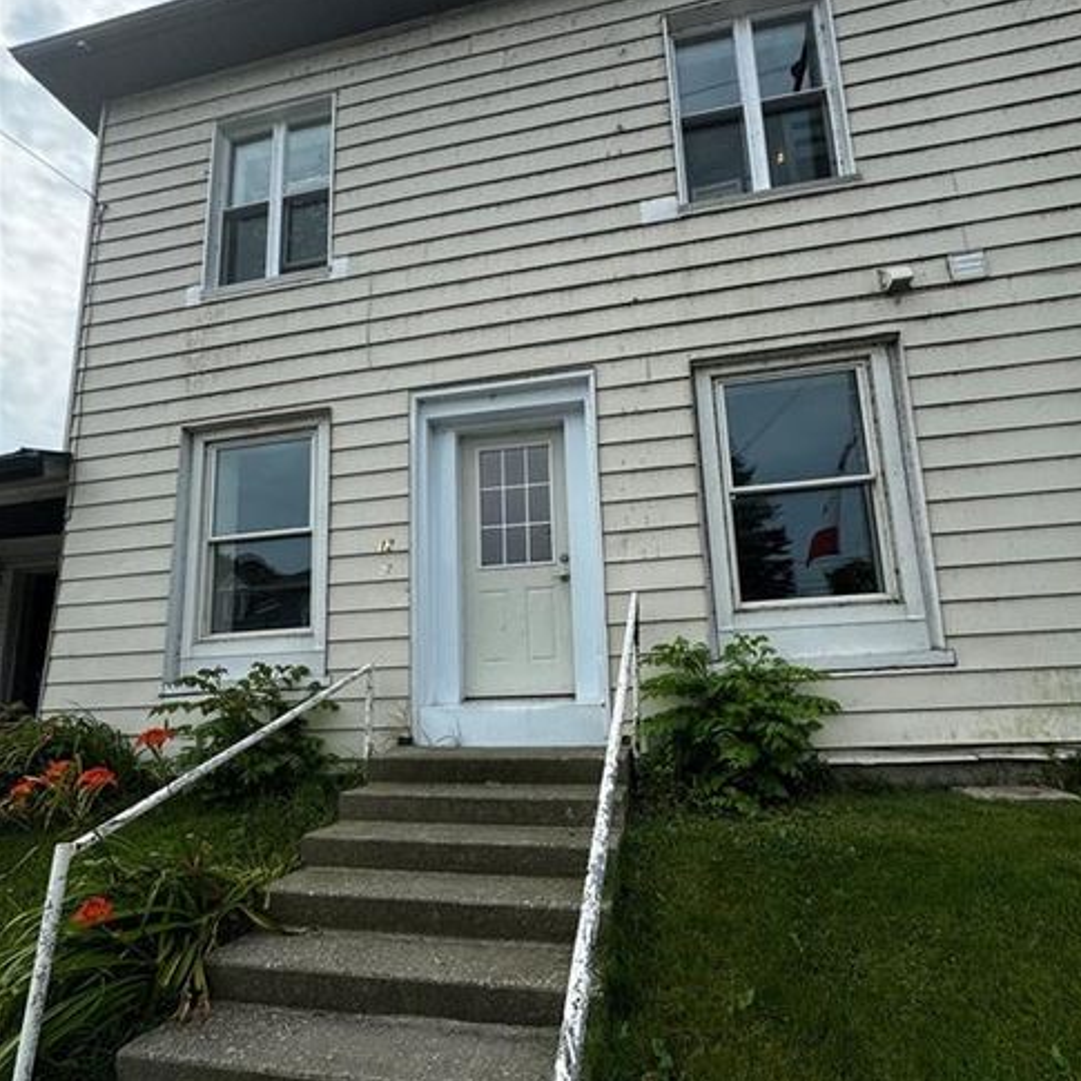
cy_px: 587
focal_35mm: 17
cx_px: 555
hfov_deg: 83.9
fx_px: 601
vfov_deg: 83.8
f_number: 2.2
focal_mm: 2.22
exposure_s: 1/1277
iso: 50
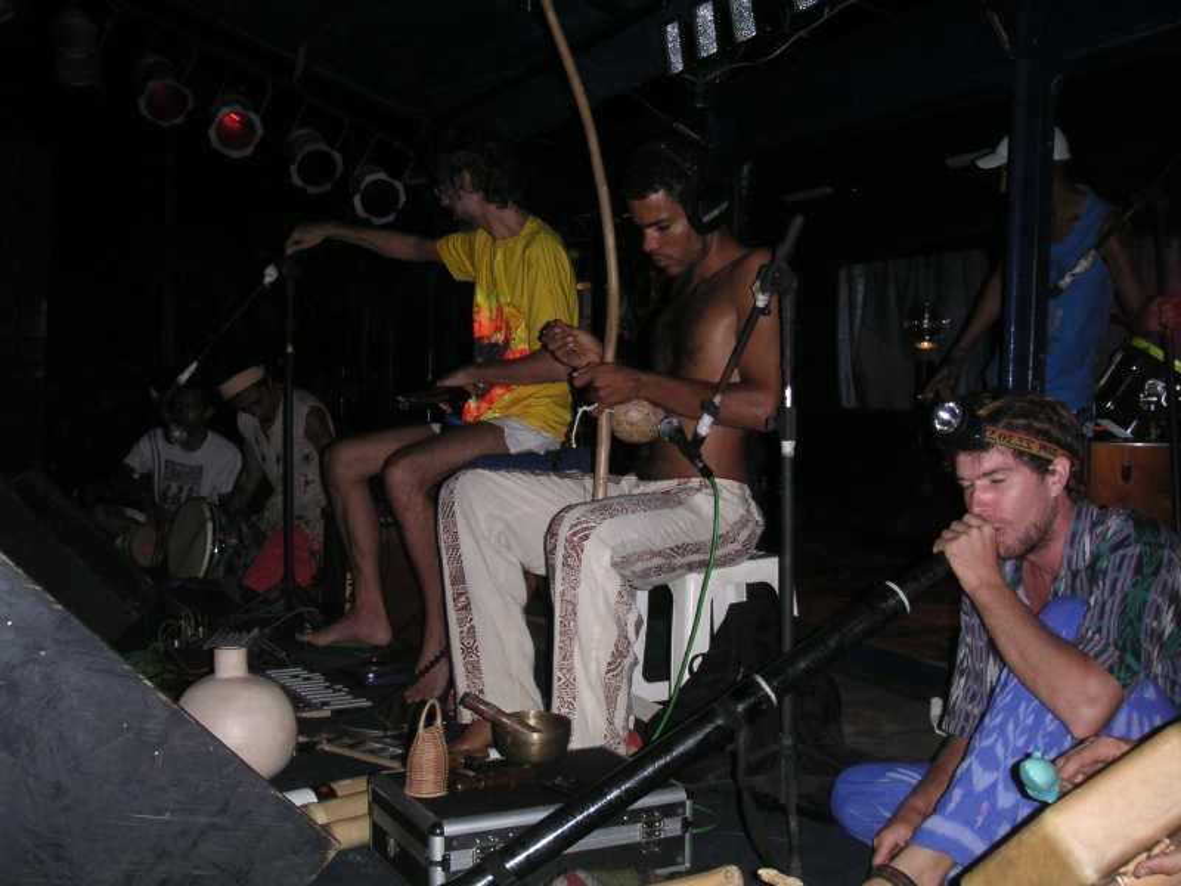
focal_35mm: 38
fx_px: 1296
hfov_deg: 49.0
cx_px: 590
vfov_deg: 37.7
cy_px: 443
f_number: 2.8
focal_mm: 6
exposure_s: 1/45
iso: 160
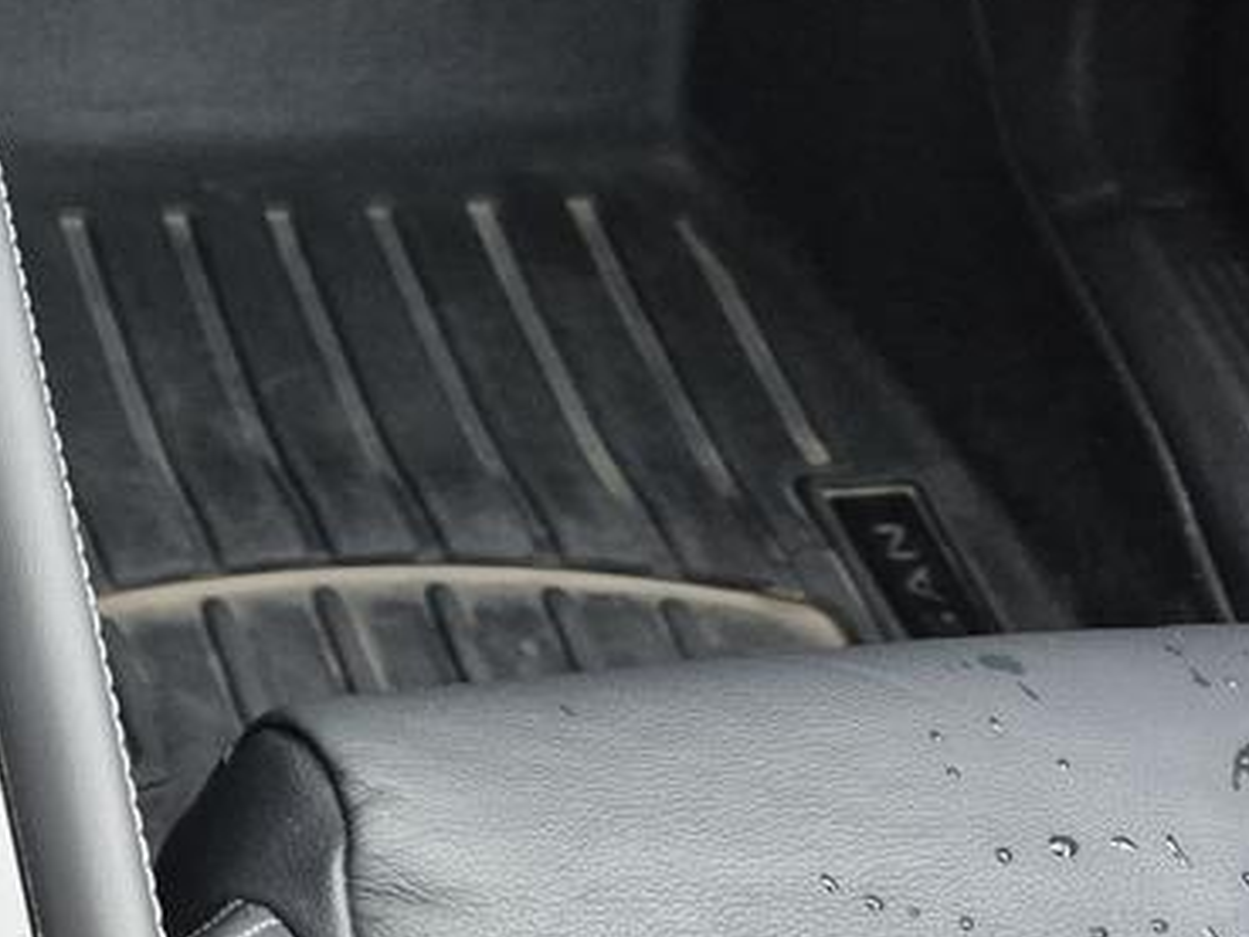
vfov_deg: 18.3
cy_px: 194
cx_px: -716
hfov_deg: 20.3
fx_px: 2887
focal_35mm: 80
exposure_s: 1/83
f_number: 1.8
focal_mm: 5.4
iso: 500
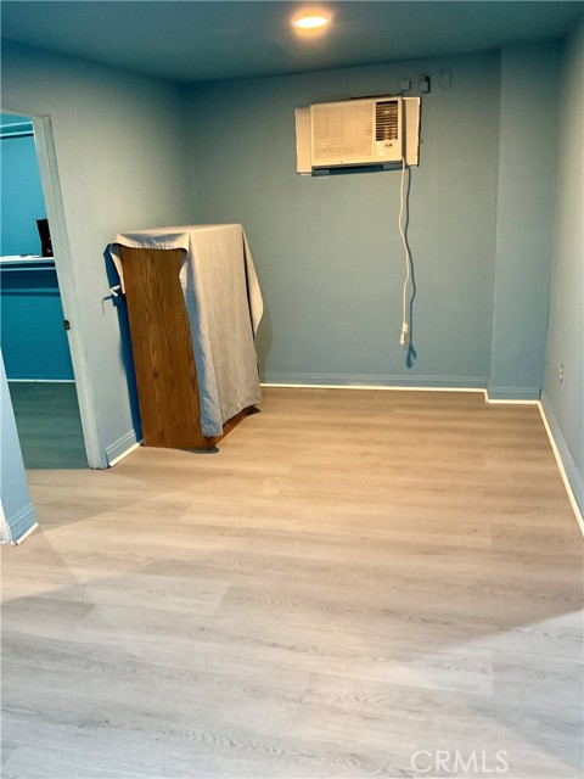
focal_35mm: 29
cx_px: 292
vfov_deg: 61.7
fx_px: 652
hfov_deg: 48.2
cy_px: 390
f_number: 1.8
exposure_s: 1/30
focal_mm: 3
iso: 250
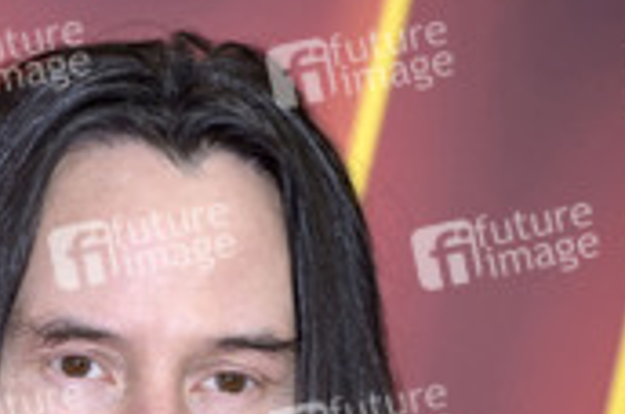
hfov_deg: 2.6
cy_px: 519
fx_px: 13655
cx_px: 45
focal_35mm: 788
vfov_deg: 1.7
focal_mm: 300
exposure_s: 1/250
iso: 640
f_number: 5.6
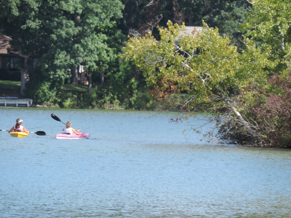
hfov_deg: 2.8
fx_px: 5885
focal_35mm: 700
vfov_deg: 2.1
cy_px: 109
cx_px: 146
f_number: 5
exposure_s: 1/400
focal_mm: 124.8
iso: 140
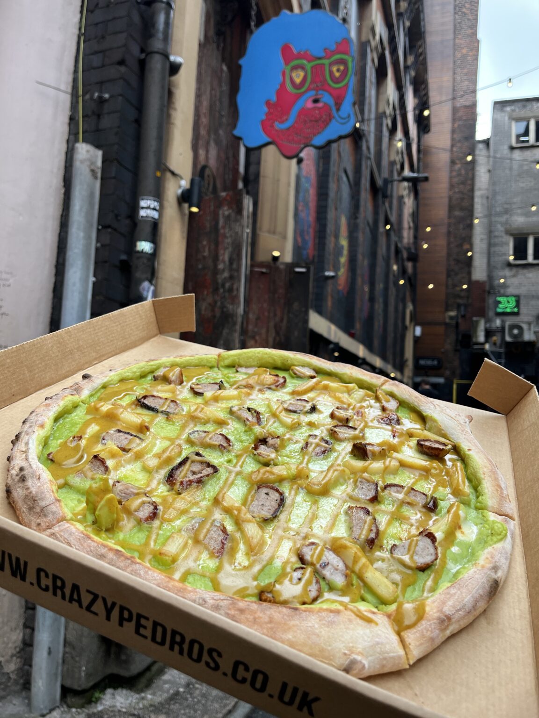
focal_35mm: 26
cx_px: 270
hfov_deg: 53.1
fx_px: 540
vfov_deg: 67.3
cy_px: 359
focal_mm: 5.1
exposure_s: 1/478
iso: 50
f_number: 1.6
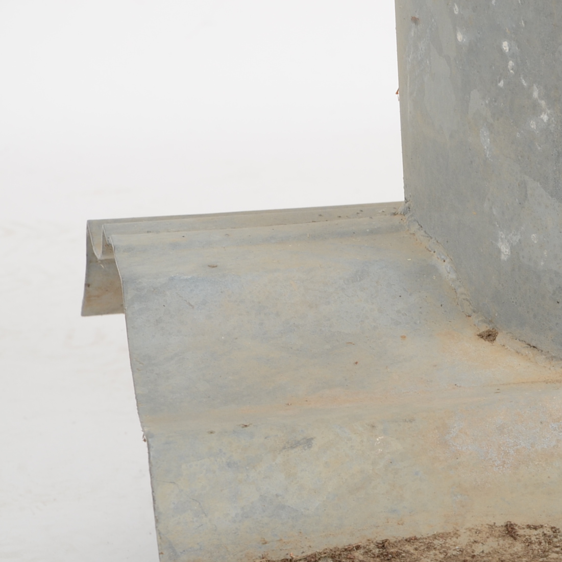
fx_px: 5491
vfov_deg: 5.9
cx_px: 617
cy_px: 378
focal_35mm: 299
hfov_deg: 5.8
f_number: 10
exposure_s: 1/160
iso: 200
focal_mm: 105
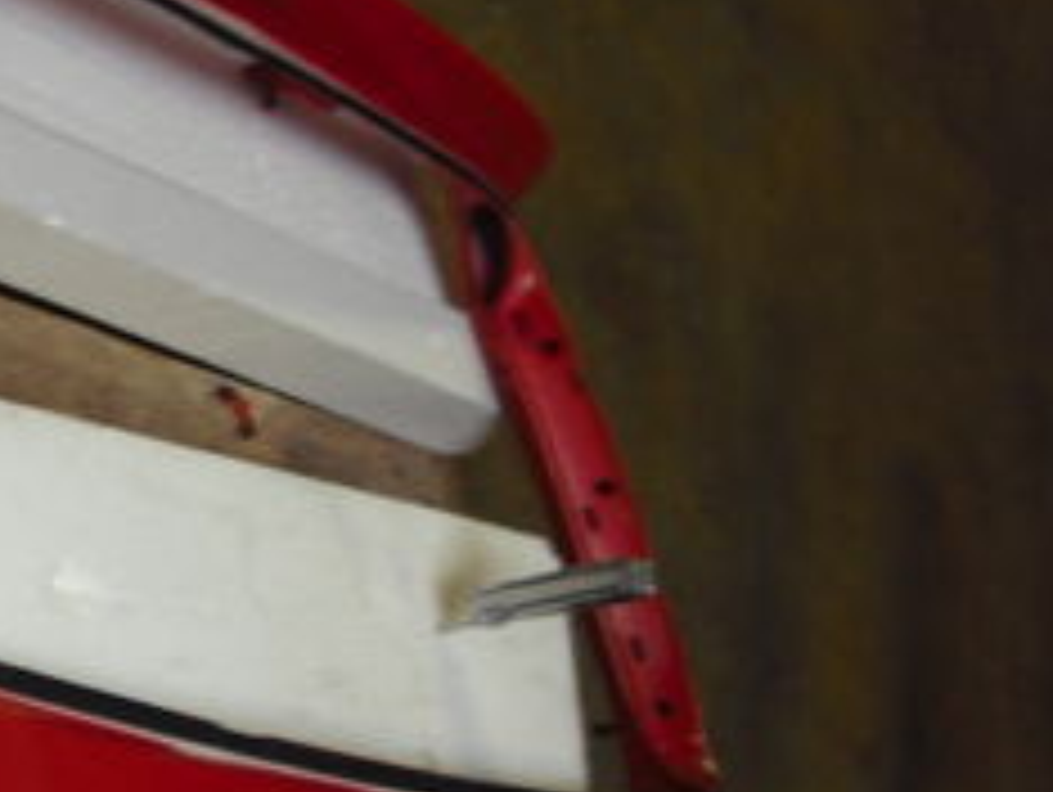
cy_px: 549
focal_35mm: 101
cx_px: -234
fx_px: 3076
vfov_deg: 14.6
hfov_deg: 18.4
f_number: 2.7
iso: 100
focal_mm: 6.2
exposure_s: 1/13
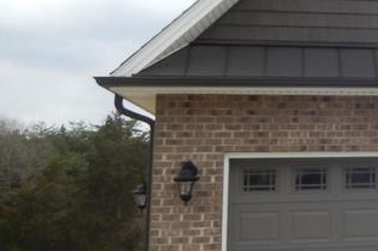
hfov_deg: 26.9
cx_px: 468
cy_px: 79
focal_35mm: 65
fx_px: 682
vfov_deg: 20.8
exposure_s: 1/640
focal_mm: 4.5
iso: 125
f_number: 3.4
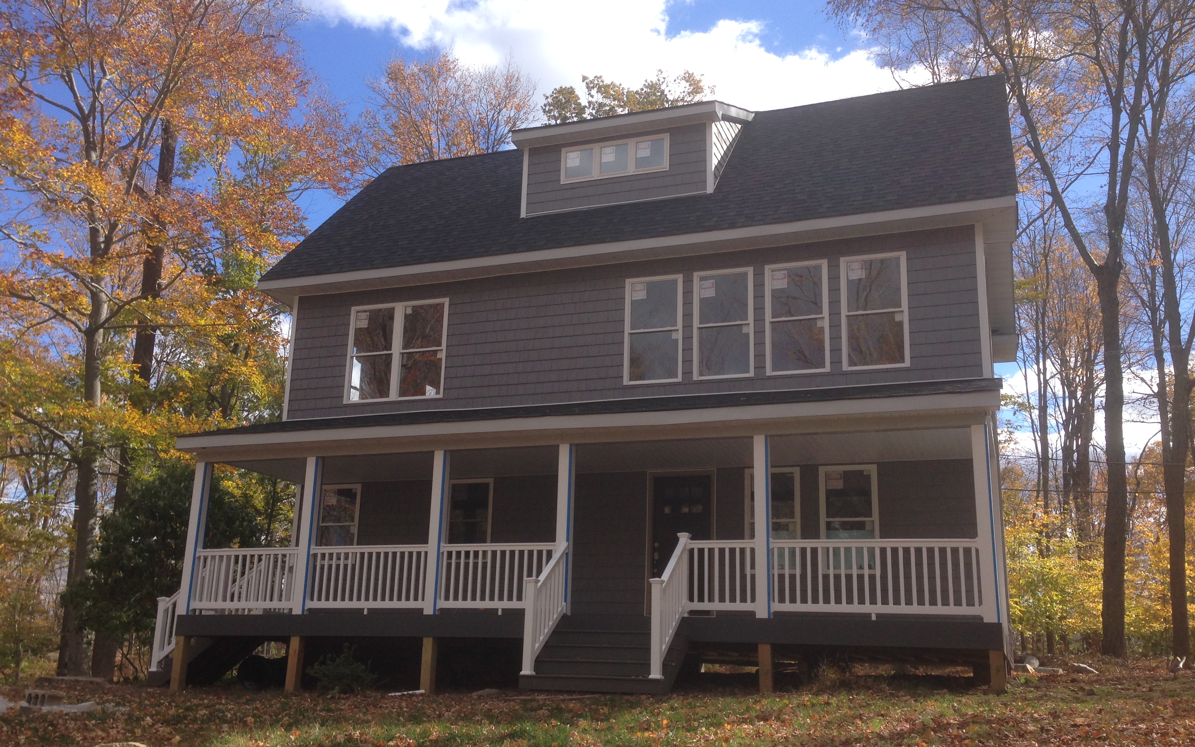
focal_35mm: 36
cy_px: 393
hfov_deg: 54.0
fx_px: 1172
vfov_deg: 35.3
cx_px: 591
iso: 50
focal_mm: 4.12
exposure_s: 1/968
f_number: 2.4
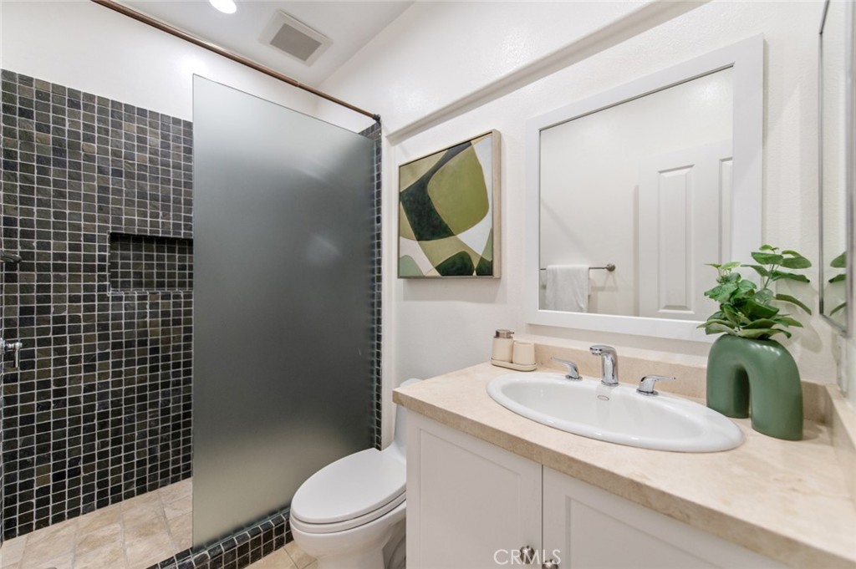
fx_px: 333
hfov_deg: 104.3
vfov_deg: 81.1
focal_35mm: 14
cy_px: 284
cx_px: 428
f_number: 2.8
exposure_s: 1/200
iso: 400
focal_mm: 14
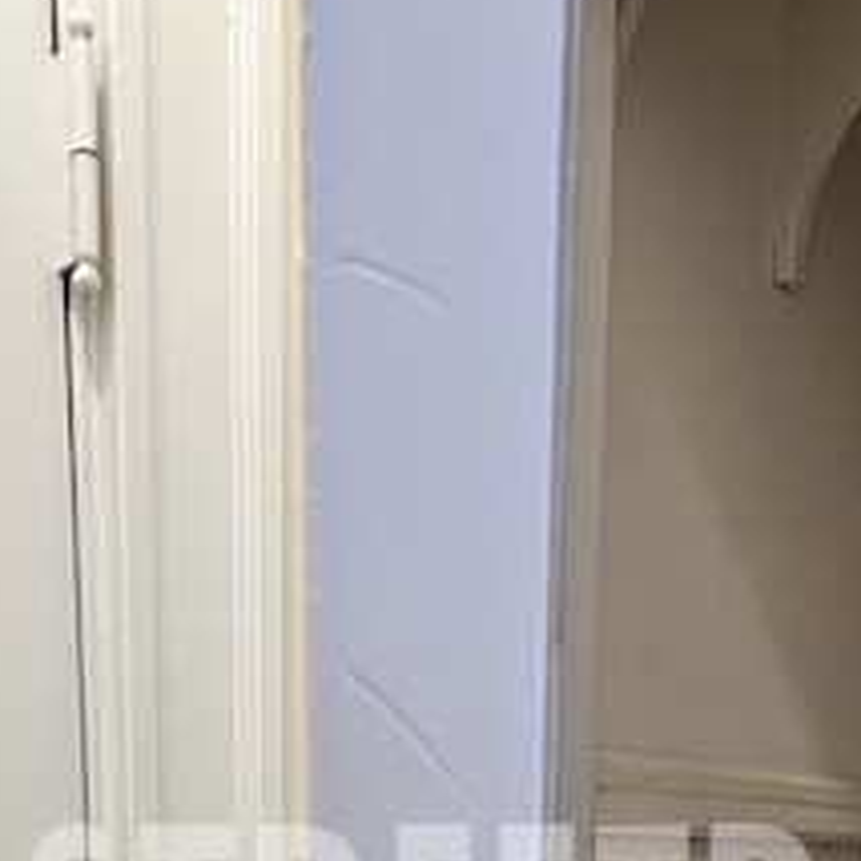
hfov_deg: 39.2
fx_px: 1210
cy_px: 1143
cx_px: 418
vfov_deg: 30.3
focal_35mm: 43
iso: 125
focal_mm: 1.57
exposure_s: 1/60
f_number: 1.8
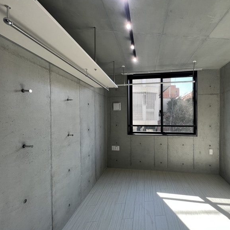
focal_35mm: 16
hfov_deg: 83.4
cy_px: 118
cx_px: 159
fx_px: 120
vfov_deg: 87.4
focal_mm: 1.57
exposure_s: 1/294
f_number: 1.8
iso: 64
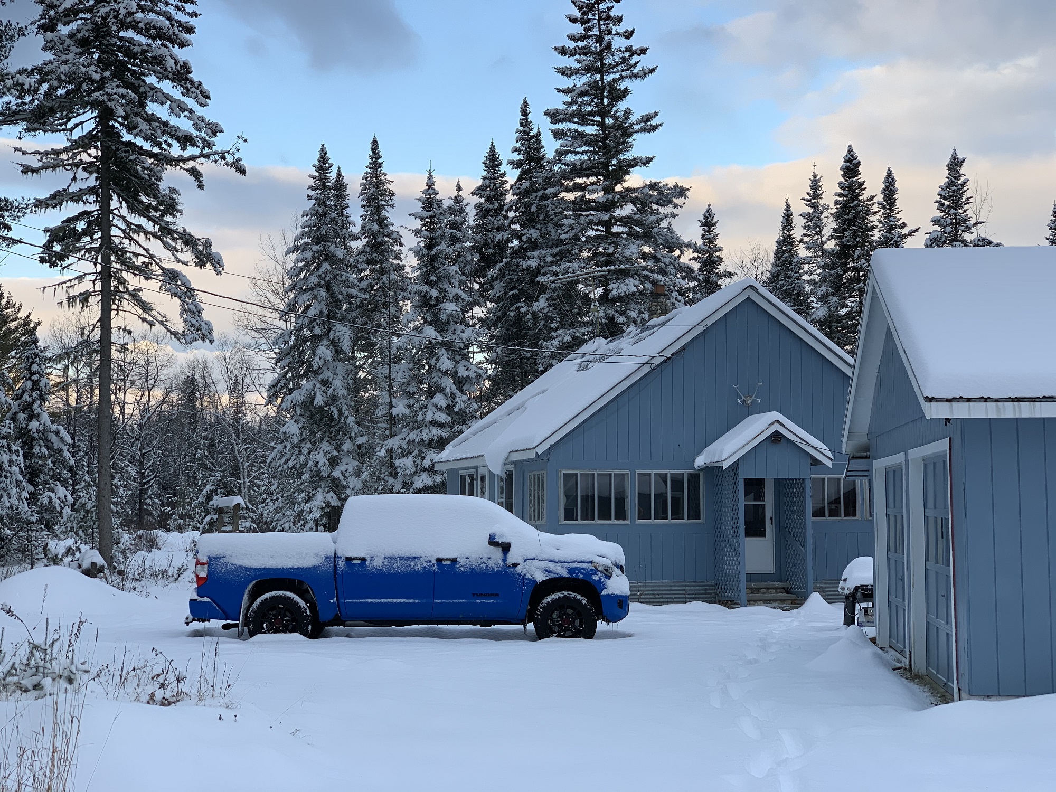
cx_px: 528
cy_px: 396
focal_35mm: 52
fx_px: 1586
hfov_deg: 36.8
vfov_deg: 28.0
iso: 16
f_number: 2.4
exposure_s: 1/122
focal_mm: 6
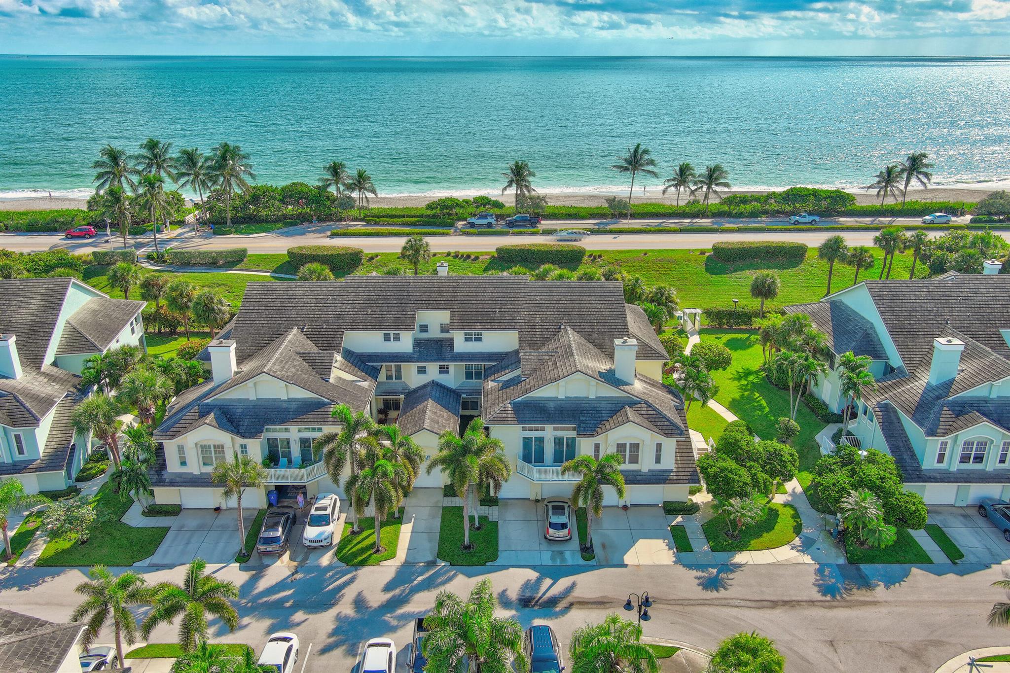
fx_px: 813
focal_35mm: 29
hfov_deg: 63.7
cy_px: 336
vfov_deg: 45.0
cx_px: 505
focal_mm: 10.6
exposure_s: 1/1200
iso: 100
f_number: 2.8
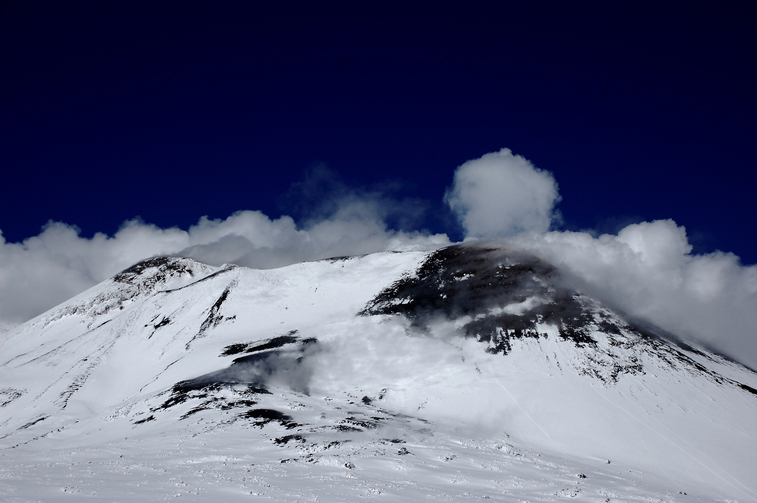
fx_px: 1260
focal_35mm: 60
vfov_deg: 22.6
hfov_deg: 33.4
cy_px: 252
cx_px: 378
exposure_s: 1/4000
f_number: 7.1
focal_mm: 40
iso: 400
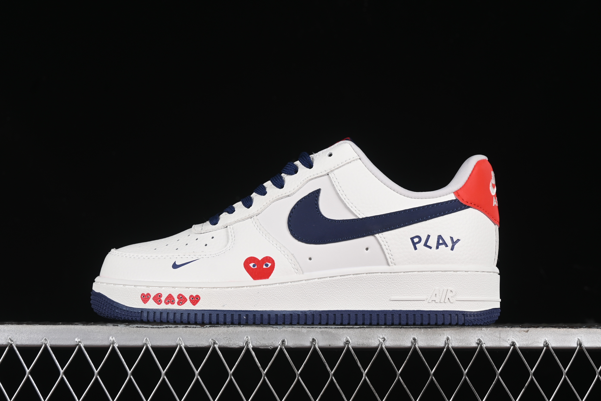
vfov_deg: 18.2
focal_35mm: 75
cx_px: 300
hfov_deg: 27.0
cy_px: 200
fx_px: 1252
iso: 160
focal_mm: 50
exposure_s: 1/100
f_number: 8
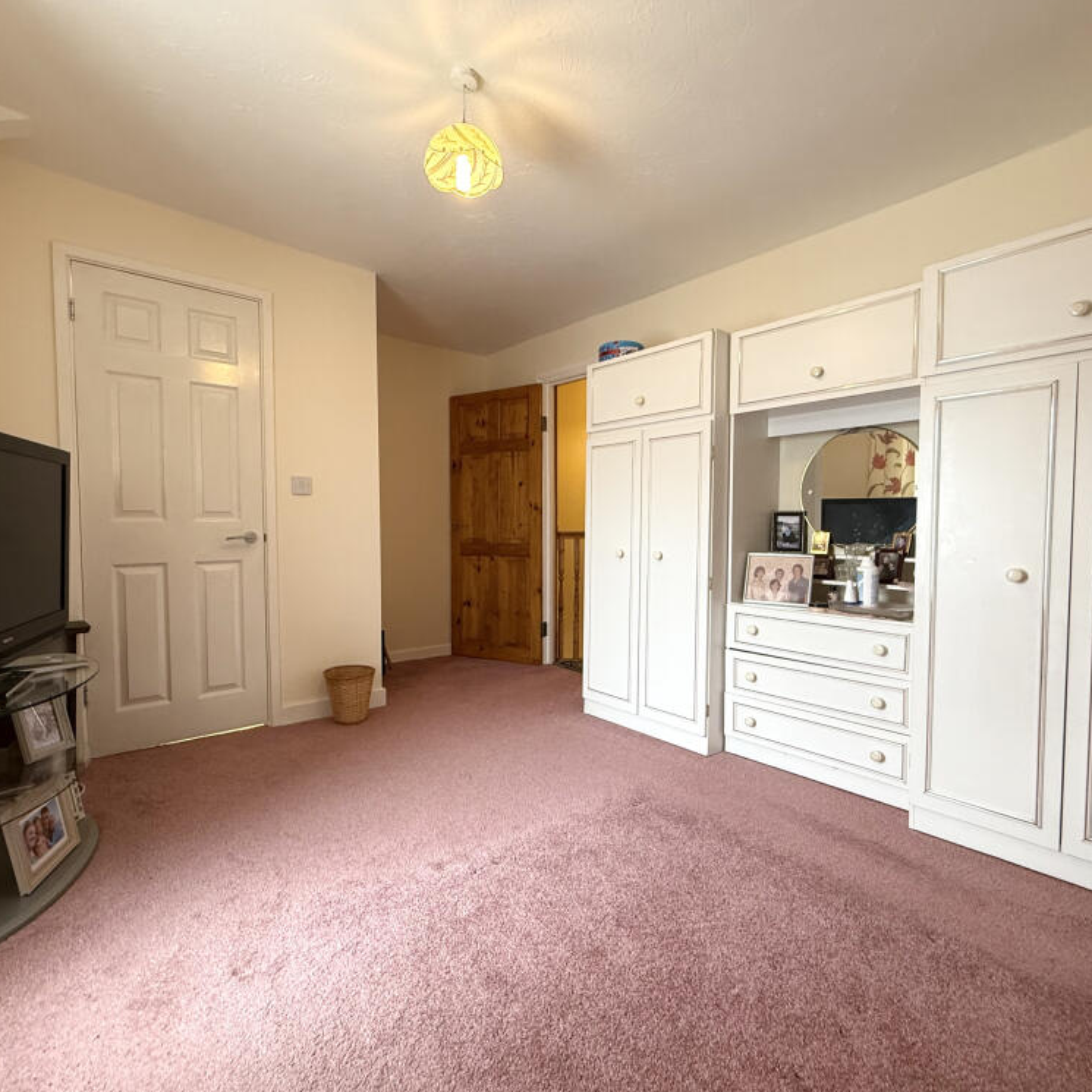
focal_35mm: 17
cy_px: 551
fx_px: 607
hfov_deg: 84.0
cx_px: 545
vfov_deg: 84.0
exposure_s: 1/50
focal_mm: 2.22
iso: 200
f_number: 2.2
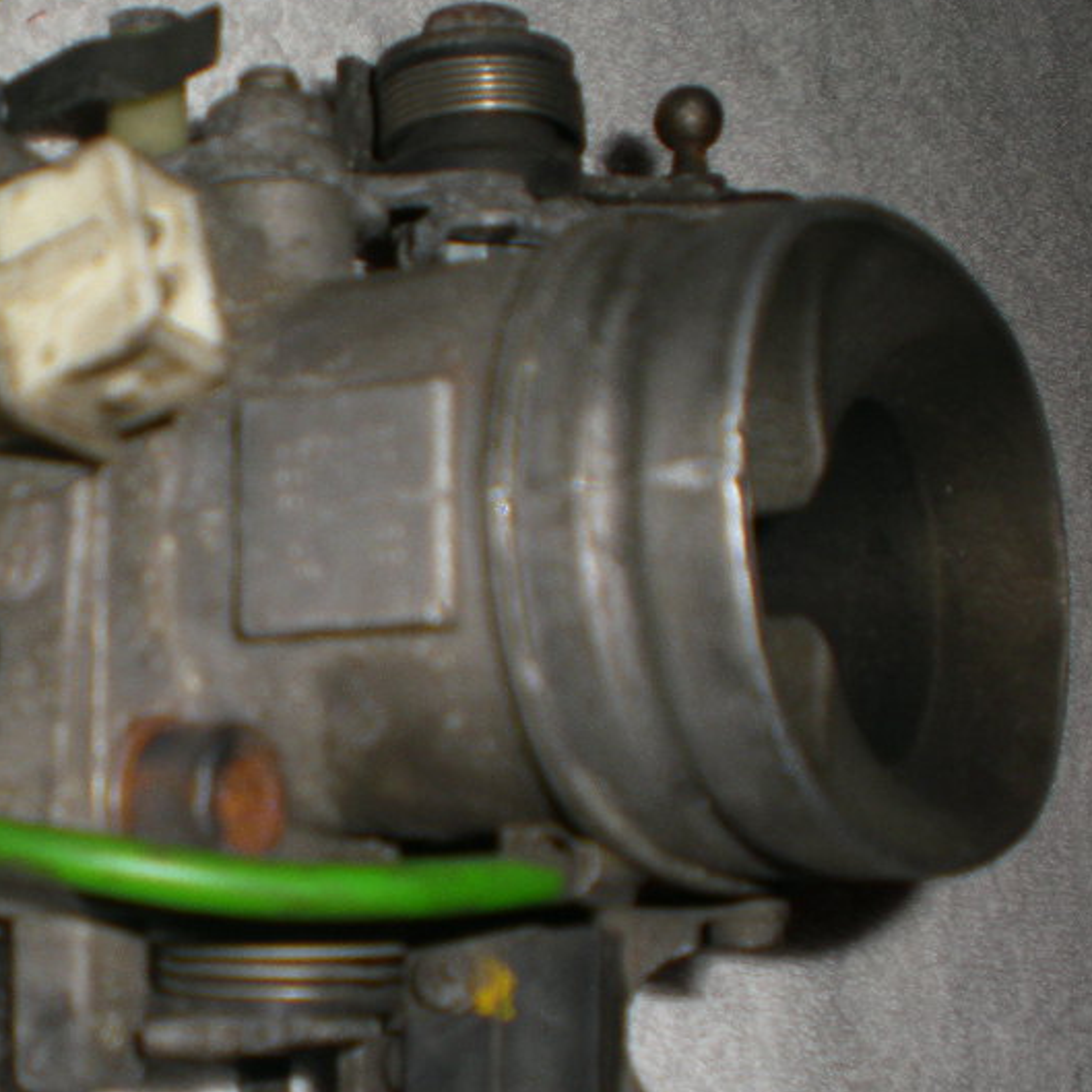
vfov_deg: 26.4
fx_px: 2320
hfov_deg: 26.0
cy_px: 696
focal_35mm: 65
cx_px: 211
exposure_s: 1/60
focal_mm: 6.3
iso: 50
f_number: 3.1
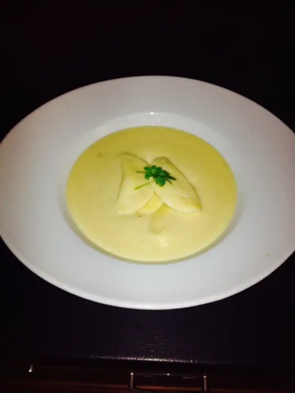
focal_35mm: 35
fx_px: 398
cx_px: 148
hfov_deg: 40.7
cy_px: 196
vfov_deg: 52.6
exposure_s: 1/43
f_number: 2.4
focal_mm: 4.28
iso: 50
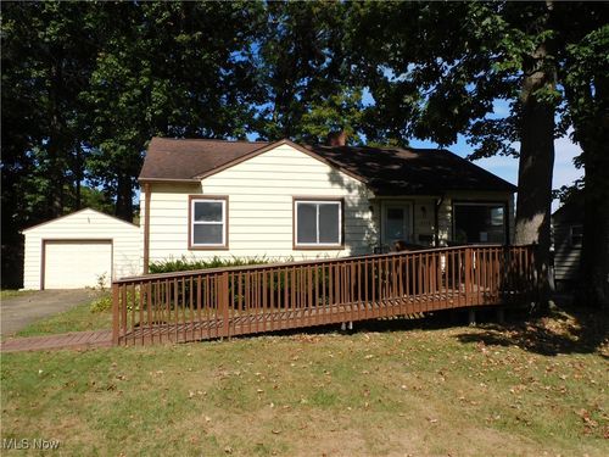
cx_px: 304
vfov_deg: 46.8
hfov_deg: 60.0
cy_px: 228
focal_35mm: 30
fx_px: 528
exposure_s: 1/1250
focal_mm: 5.4
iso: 125
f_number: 4.5
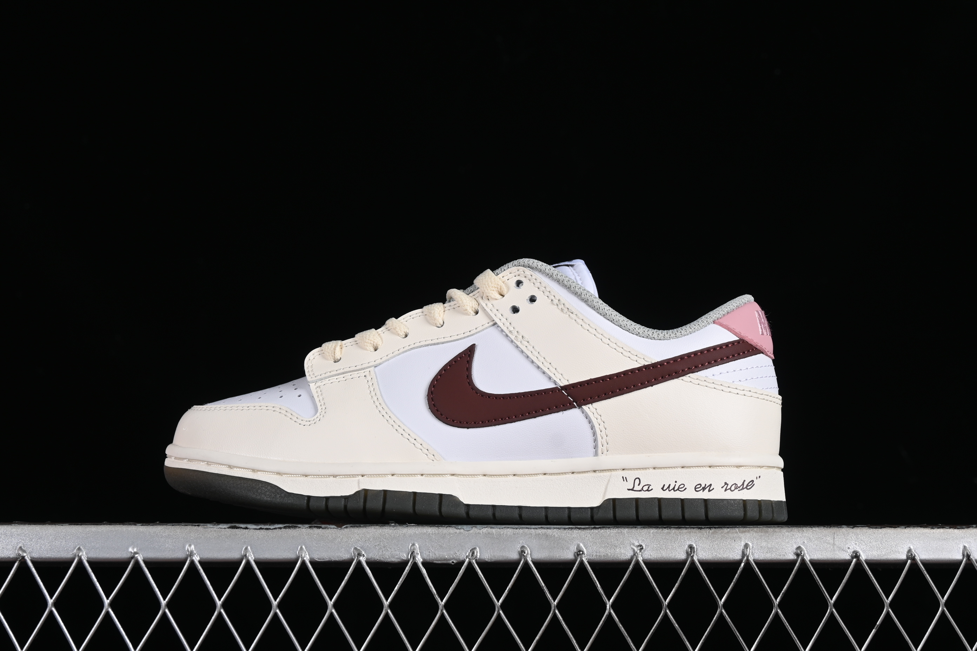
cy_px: 326
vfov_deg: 18.2
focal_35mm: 75
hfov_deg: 27.0
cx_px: 488
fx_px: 2035
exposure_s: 1/80
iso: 160
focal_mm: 50
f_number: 8
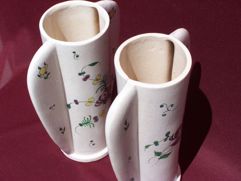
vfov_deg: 21.9
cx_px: 120
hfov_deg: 29.0
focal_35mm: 67
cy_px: 90
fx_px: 466
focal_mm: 11.1
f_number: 6.3
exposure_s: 1/500
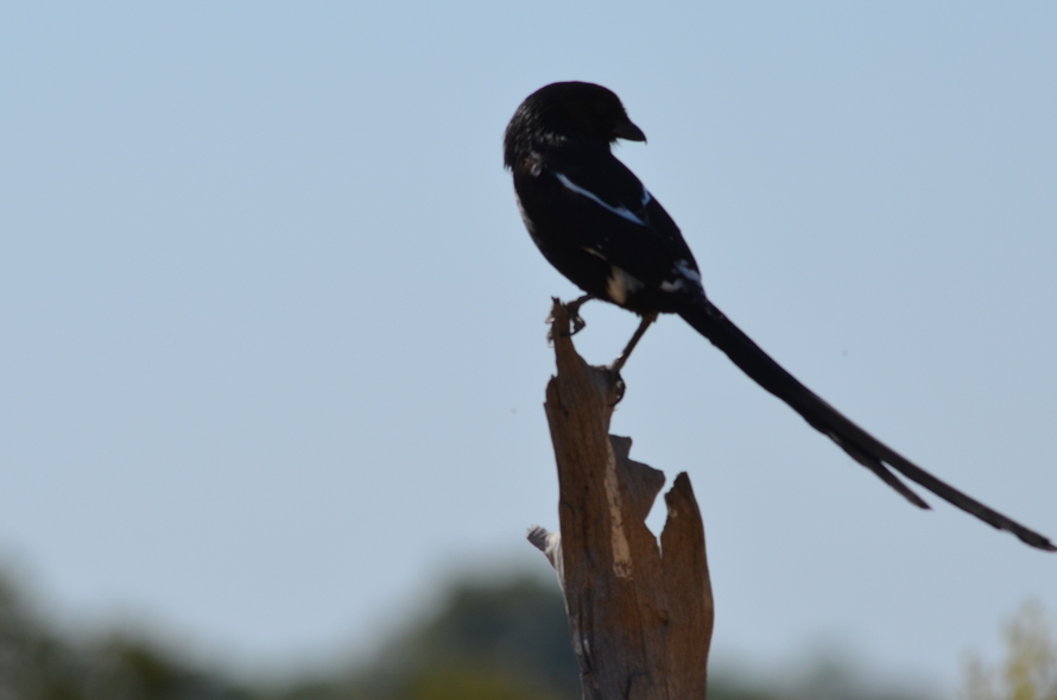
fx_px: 15174
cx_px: 571
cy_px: 357
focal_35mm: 518
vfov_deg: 2.6
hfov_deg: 4.0
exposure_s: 1/1000
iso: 200
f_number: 8
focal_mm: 240
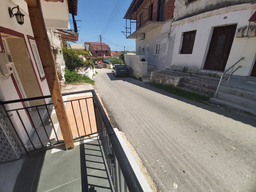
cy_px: 96
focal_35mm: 12
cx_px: 128
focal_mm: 1.42
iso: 40
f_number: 2.2
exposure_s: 1/2095
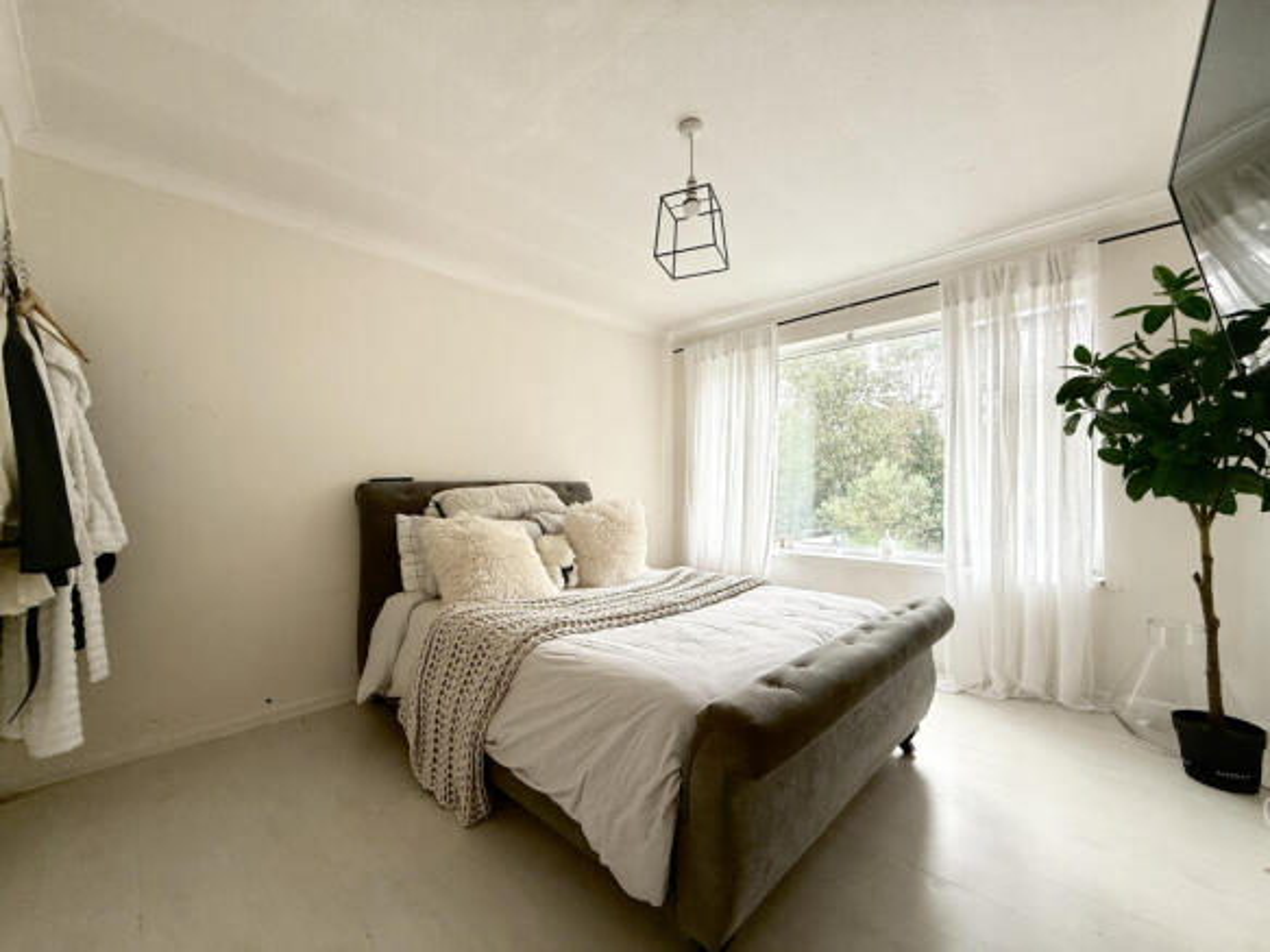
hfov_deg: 102.1
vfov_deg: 85.7
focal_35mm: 14
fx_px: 514
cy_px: 476
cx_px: 635
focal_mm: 2.22
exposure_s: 1/99
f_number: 2.2
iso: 125
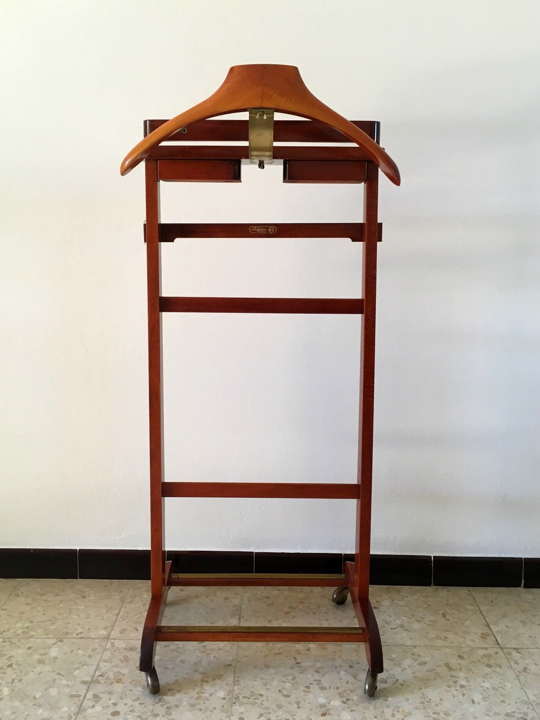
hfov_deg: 42.9
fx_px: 687
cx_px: 265
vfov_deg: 55.3
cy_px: 335
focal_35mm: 33
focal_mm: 4.15
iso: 50
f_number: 2.2
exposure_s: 1/33
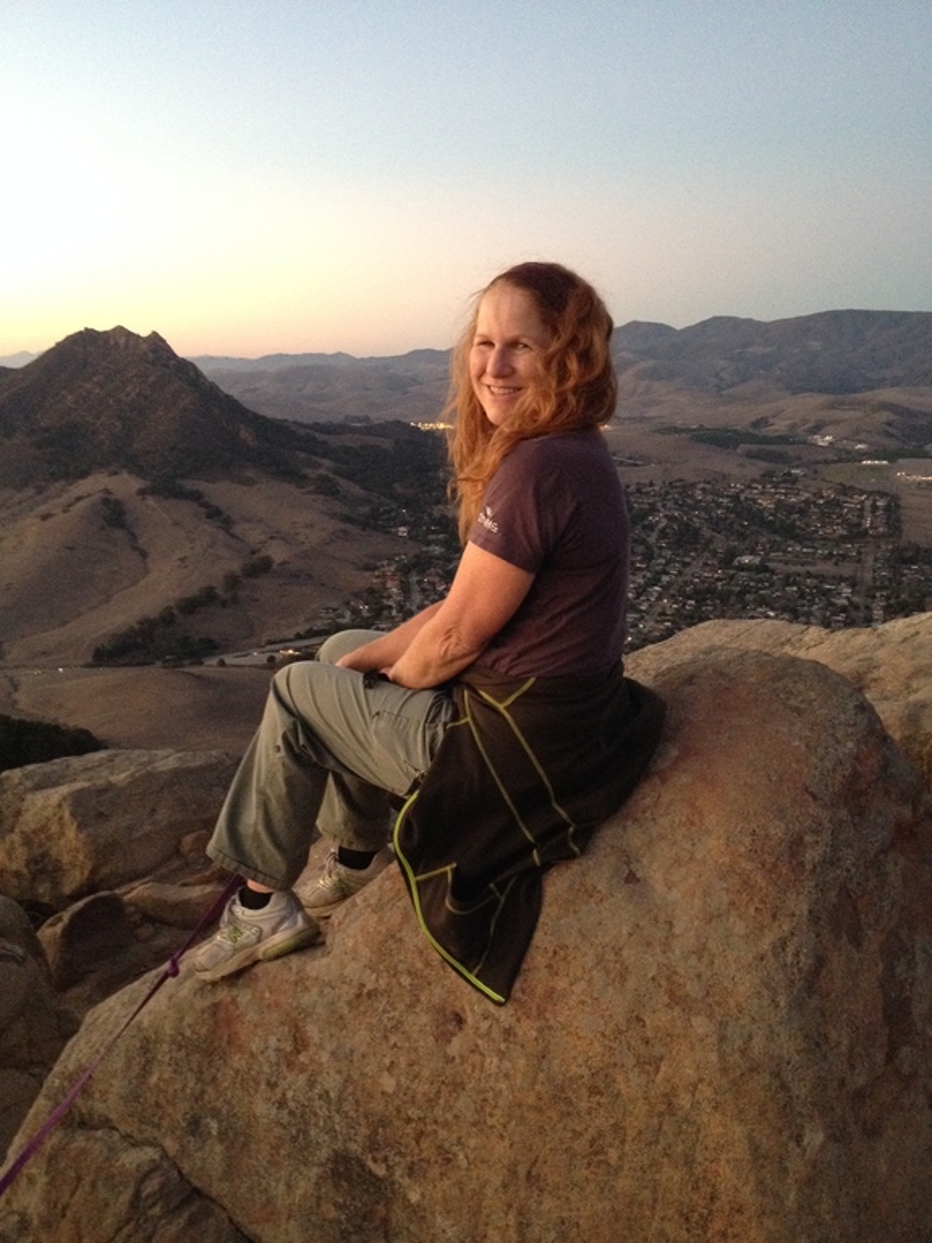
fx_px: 1256
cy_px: 622
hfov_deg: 40.7
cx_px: 466
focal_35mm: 35
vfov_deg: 52.6
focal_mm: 4.28
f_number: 2.4
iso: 400
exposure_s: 1/20
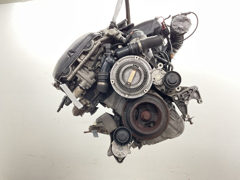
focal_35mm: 29
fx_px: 201
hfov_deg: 61.7
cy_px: 90
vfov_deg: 48.2
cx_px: 120
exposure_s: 1/50
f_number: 1.8
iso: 160
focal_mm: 3
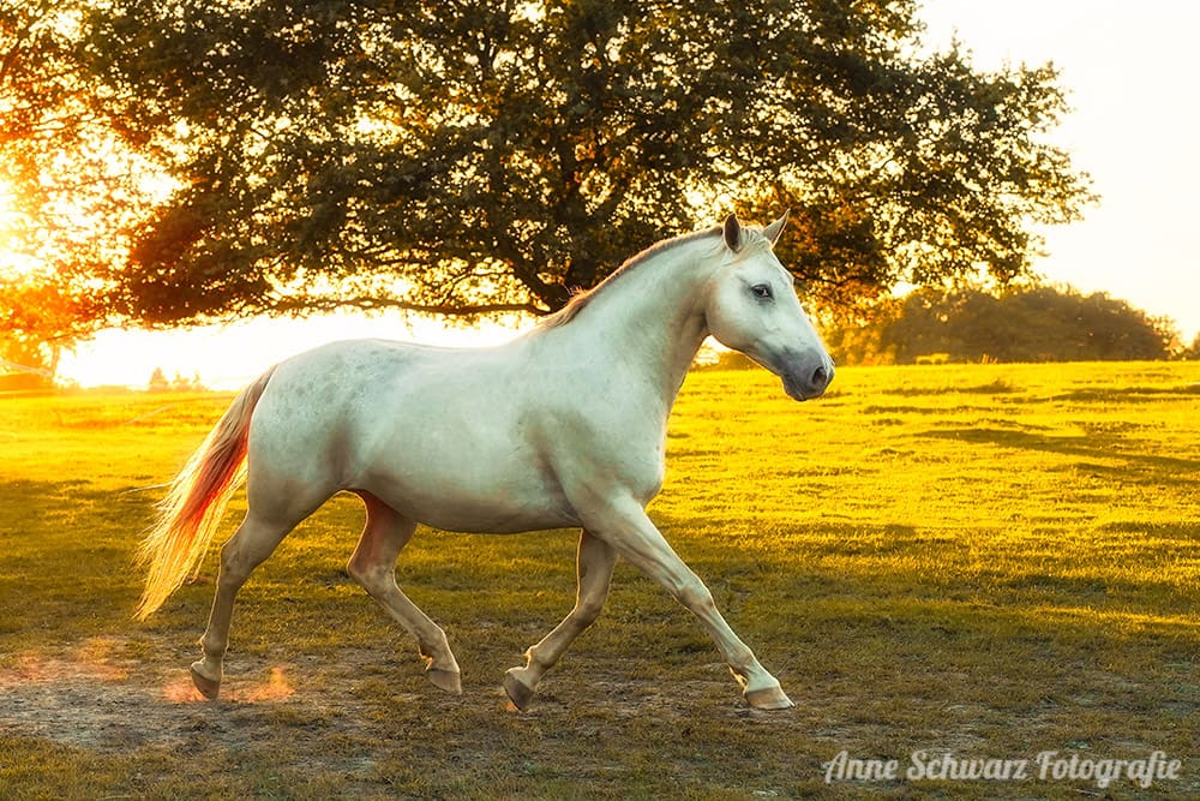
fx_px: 2500
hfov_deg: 27.0
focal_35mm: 75
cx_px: 600
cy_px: 400
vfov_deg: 18.2
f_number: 4
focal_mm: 75
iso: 1000
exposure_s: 1/2000
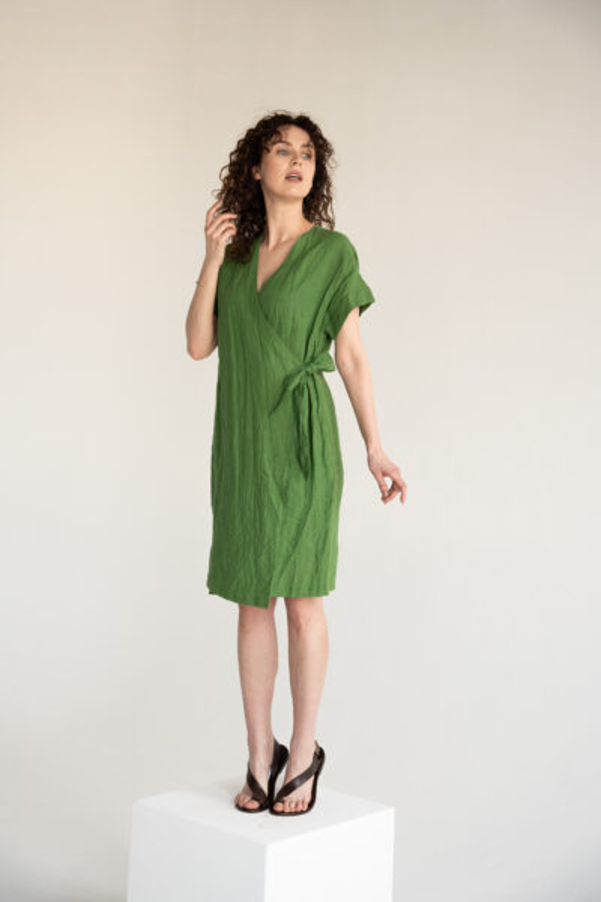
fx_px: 1249
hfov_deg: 27.0
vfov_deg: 39.7
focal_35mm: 50
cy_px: 451
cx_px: 300
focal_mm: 49.9
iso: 500
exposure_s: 1/320
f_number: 4
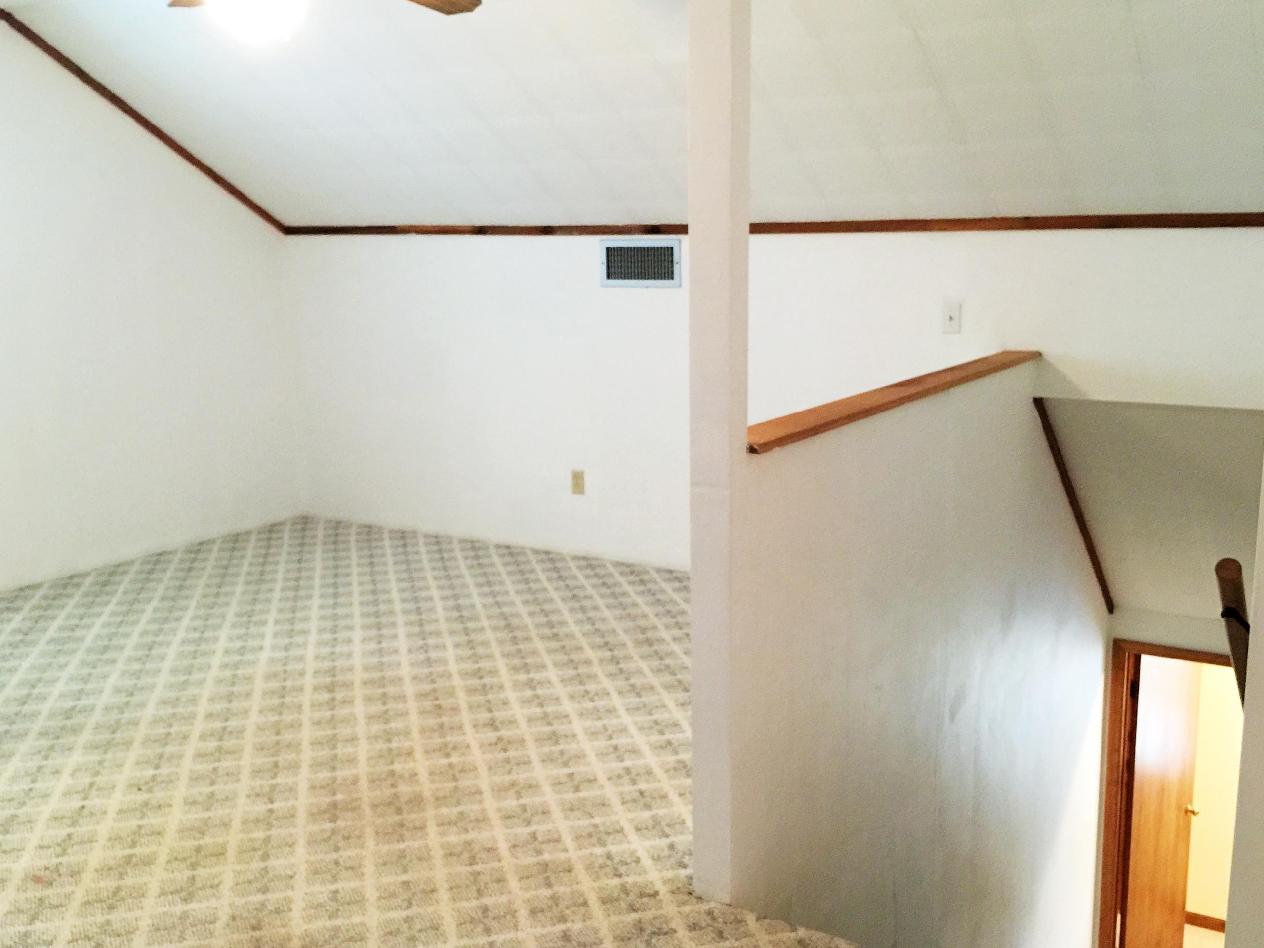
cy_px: 476
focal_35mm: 34
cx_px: 634
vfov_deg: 41.8
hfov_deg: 54.0
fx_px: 1241
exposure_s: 1/10
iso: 100
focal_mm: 4.15
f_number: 2.2
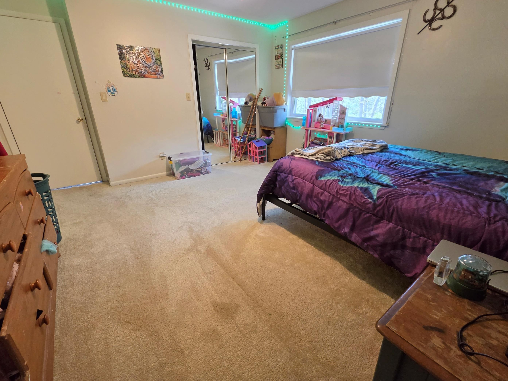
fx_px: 205
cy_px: 188
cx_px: 256
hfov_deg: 102.1
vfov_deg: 85.7
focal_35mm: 14
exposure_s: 1/120
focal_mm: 2.2
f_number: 2.2
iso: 400
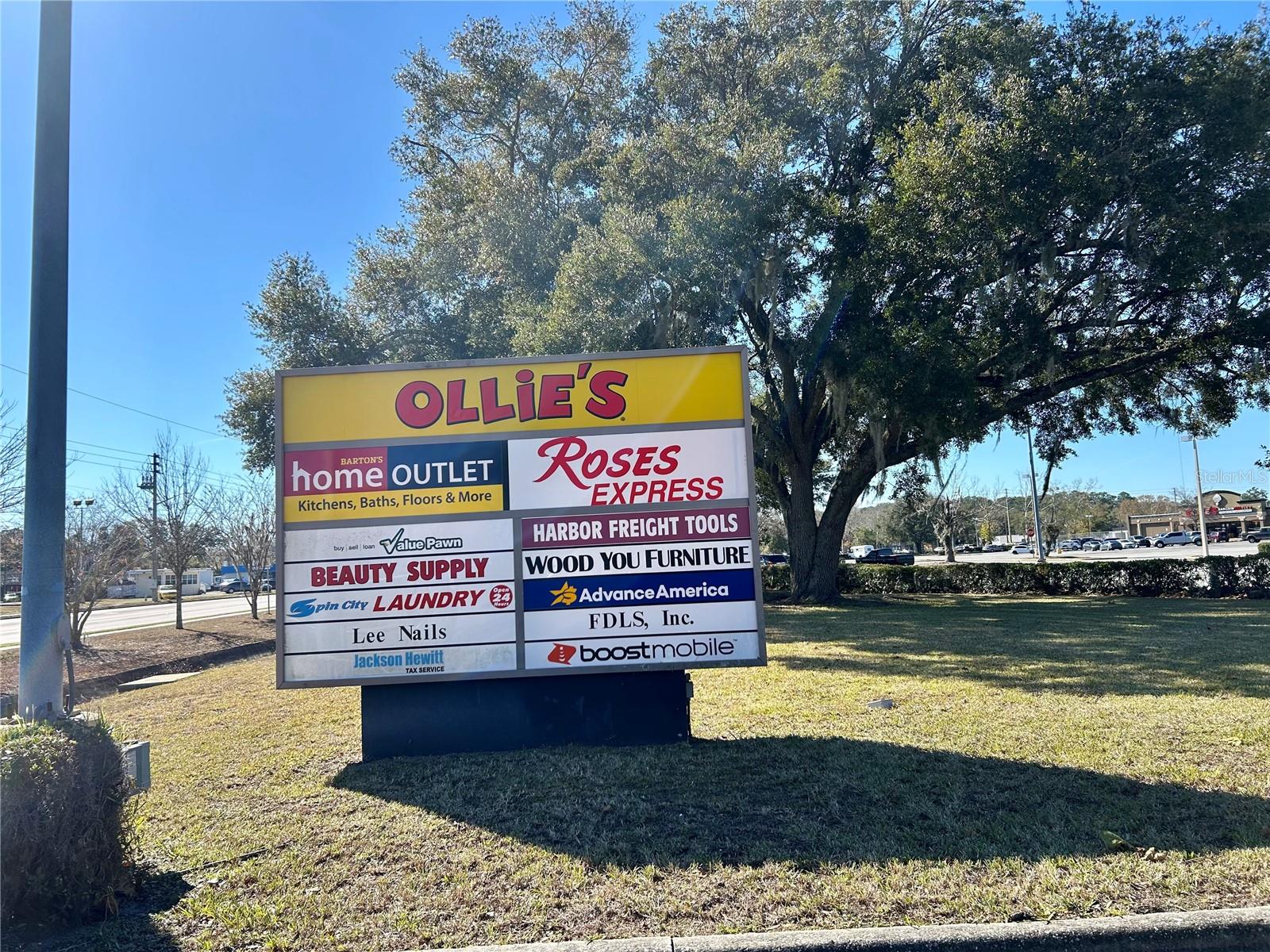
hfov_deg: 67.3
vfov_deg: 53.1
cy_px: 476
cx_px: 635
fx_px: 954
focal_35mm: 26
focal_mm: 5.7
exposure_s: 1/2513
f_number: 1.5
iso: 50
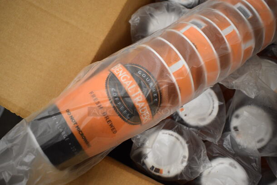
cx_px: 138
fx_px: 254
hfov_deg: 57.2
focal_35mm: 33
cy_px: 92
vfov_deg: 40.1
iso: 1800
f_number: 3.8
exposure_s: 1/125
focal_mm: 22
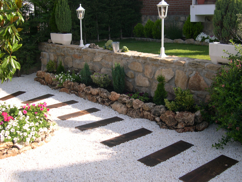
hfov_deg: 49.0
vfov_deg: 37.7
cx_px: 121
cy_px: 91
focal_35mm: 38
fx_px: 266
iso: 100
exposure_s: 1/535
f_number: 2.8
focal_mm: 8
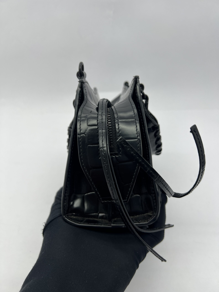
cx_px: 110
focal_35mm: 26
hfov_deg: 53.1
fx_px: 219
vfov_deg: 67.3
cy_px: 146
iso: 40
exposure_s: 1/239
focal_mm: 5.7
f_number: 1.5
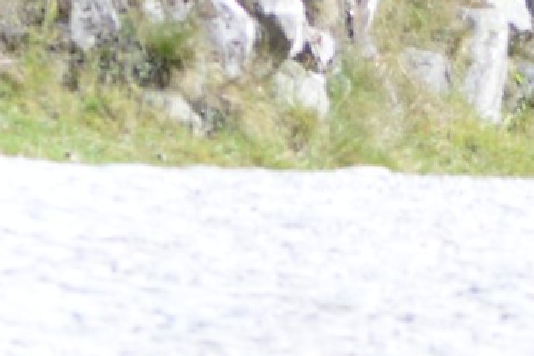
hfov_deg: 2.7
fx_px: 11272
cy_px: -757
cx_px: 273
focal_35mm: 760
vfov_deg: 1.8
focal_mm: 112
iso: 100
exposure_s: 1/125
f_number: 6.3
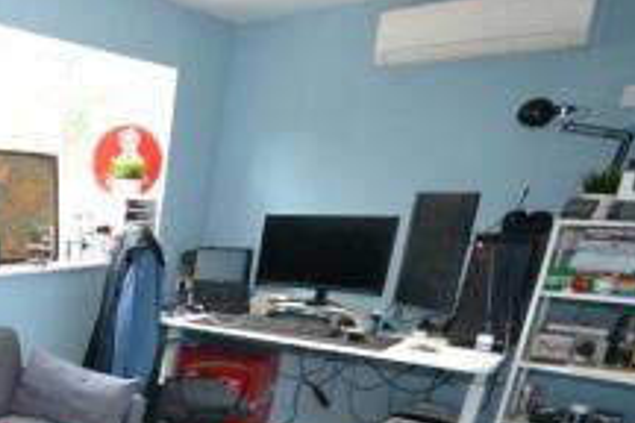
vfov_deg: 36.5
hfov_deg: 45.2
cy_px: 410
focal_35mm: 33
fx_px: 582
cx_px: -41
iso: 1400
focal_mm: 10
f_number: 4
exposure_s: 1/60
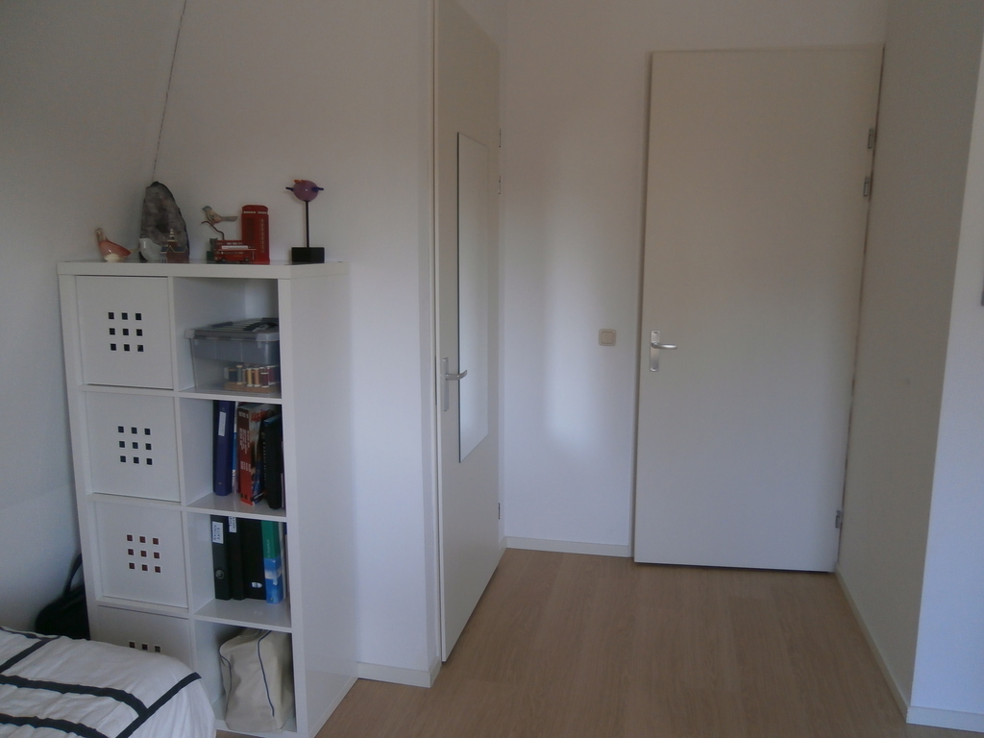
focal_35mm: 26
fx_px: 739
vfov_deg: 53.1
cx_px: 492
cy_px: 369
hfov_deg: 67.3
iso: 80
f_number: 2.8
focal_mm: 4.7
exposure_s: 1/30
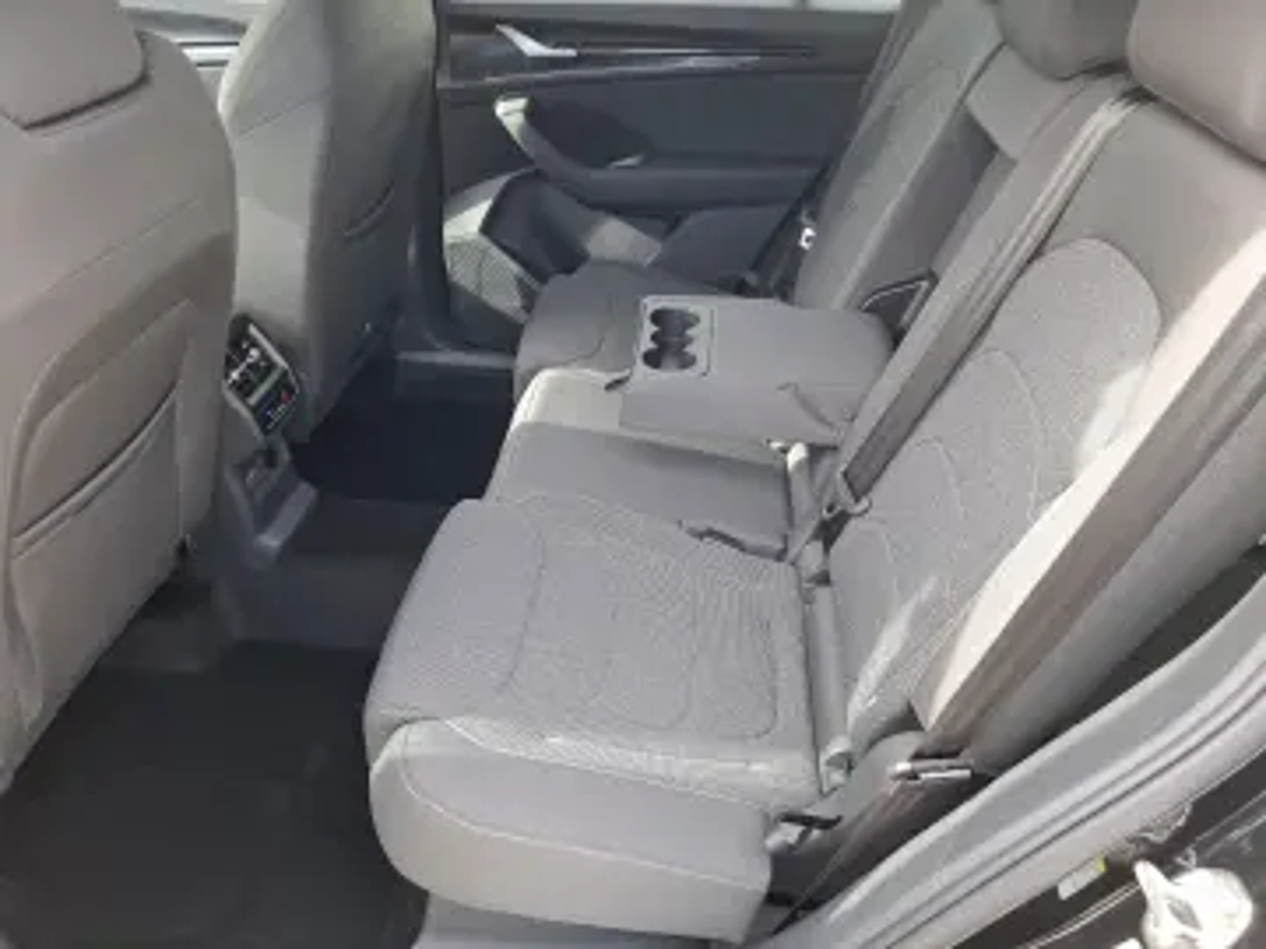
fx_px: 841
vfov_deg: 58.9
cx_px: 633
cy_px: 474
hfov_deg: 73.9
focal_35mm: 23
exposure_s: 1/100
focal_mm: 5.54
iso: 125
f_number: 1.8
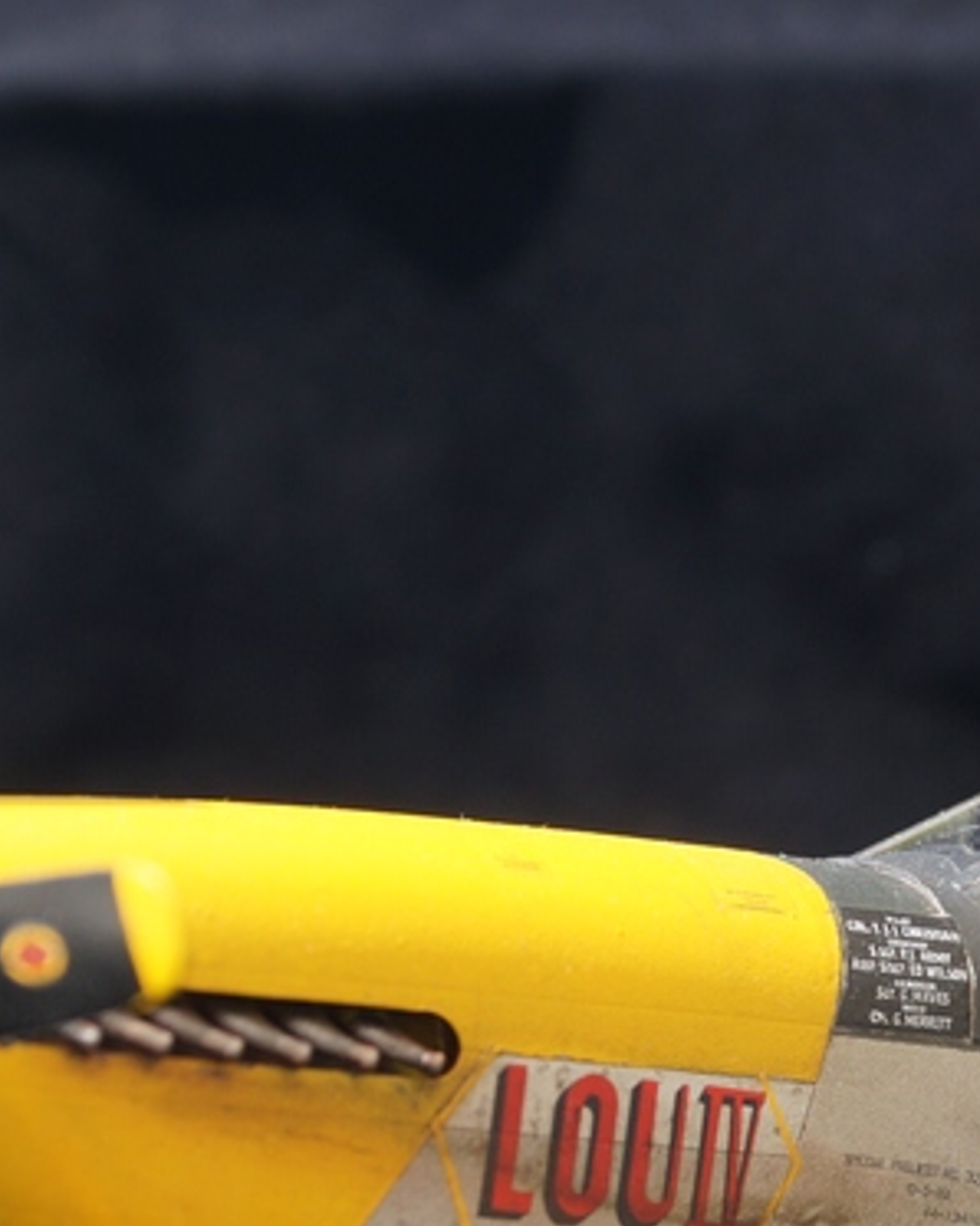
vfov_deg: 12.7
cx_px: 829
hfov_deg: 10.2
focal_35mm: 151
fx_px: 5479
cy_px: 920
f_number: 7.1
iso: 100
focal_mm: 40
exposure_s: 1/160
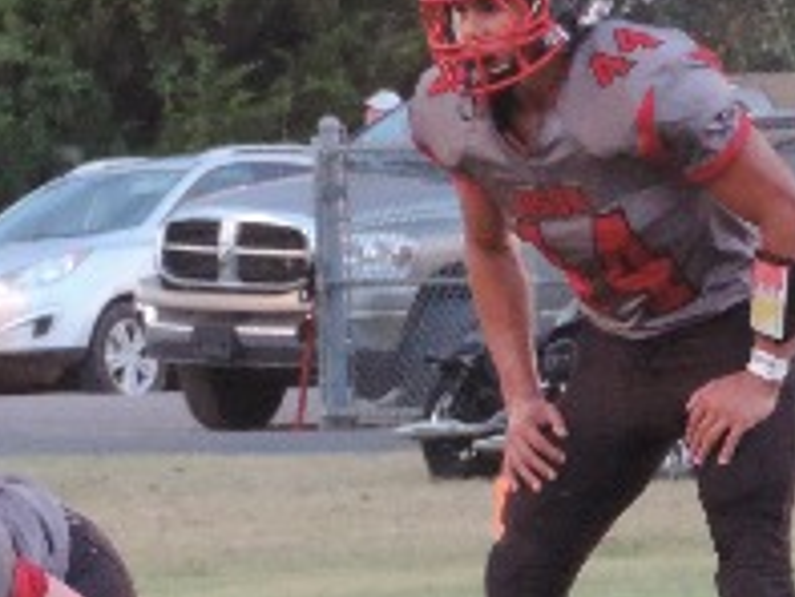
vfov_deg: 1.8
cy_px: 528
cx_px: -484
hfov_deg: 2.4
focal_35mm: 812
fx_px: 18660
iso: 800
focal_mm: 35.6
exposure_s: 1/80
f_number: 4.6
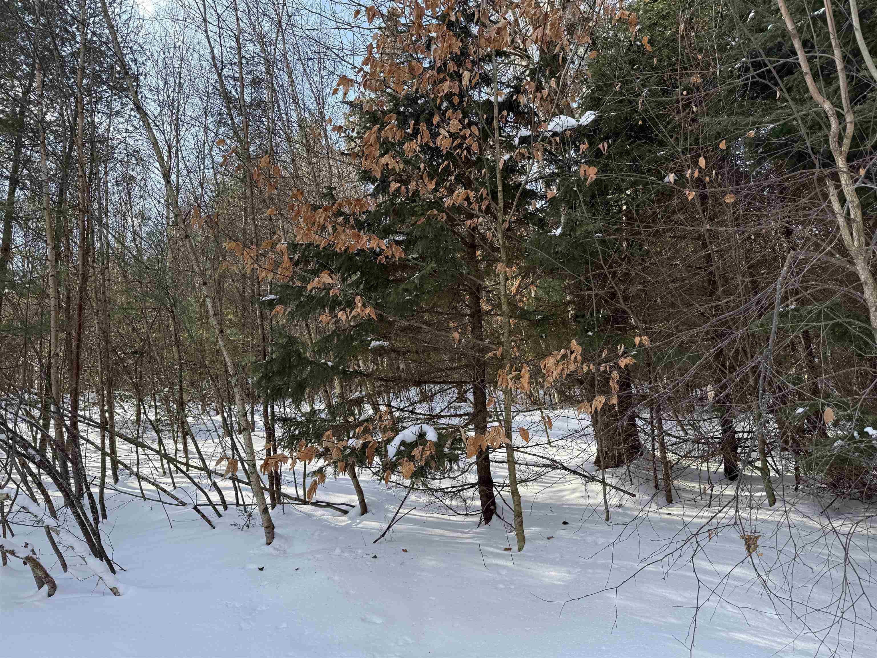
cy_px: 329
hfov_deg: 71.6
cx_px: 438
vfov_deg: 56.8
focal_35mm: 24
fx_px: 608
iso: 80
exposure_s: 1/735
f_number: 1.78
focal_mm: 6.76
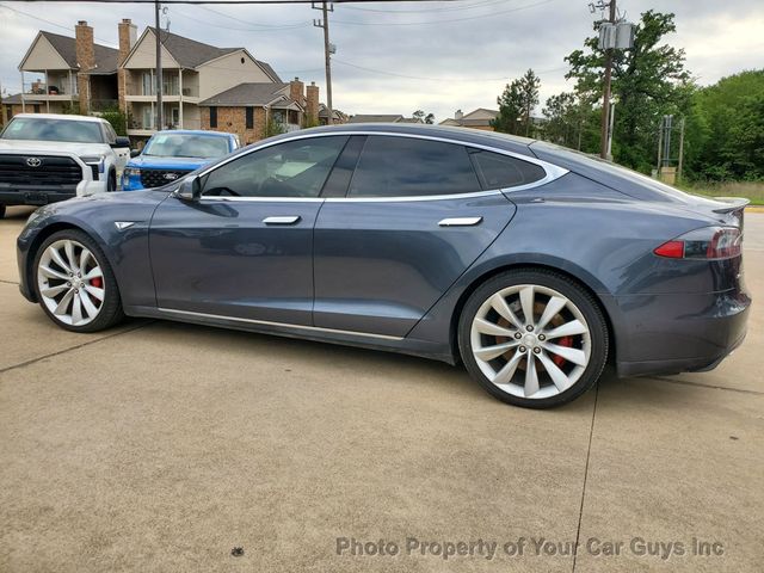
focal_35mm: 26
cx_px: 382
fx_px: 574
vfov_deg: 53.1
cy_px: 286
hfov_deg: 67.3
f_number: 2.4
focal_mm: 4.3
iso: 50
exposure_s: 1/758
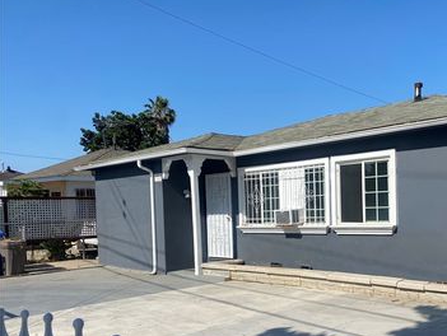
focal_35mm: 37
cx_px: 317
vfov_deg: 38.3
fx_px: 478
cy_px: 223
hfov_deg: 48.7
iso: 32
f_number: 1.8
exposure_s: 1/4444
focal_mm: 4.25
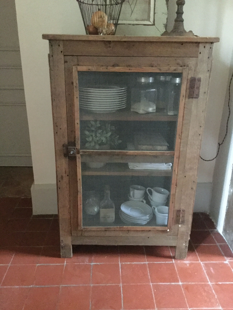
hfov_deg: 45.4
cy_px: 155
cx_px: 116
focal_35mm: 31
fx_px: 278
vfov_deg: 58.4
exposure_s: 1/17
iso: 800
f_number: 2.4
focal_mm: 3.3
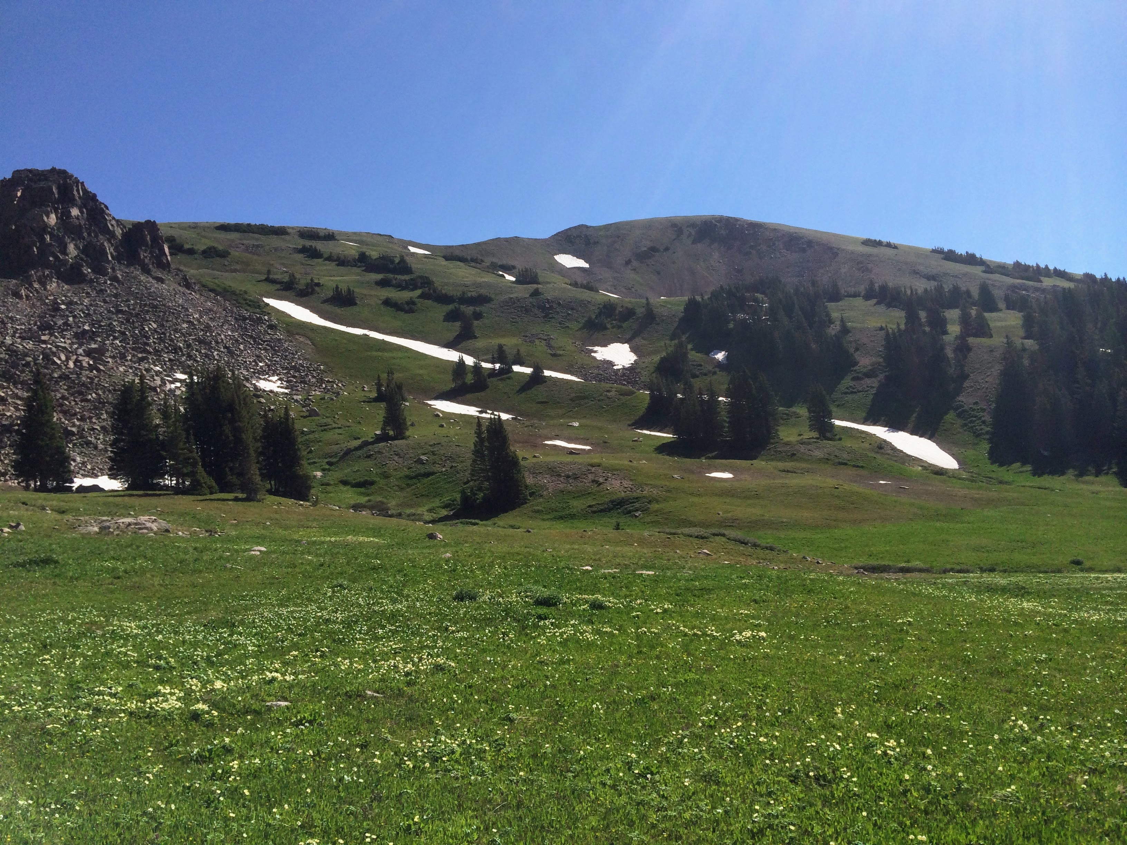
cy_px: 422
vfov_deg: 46.8
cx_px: 564
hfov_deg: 60.0
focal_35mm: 30
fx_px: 977
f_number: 2.2
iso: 32
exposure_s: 1/3425
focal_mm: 4.12
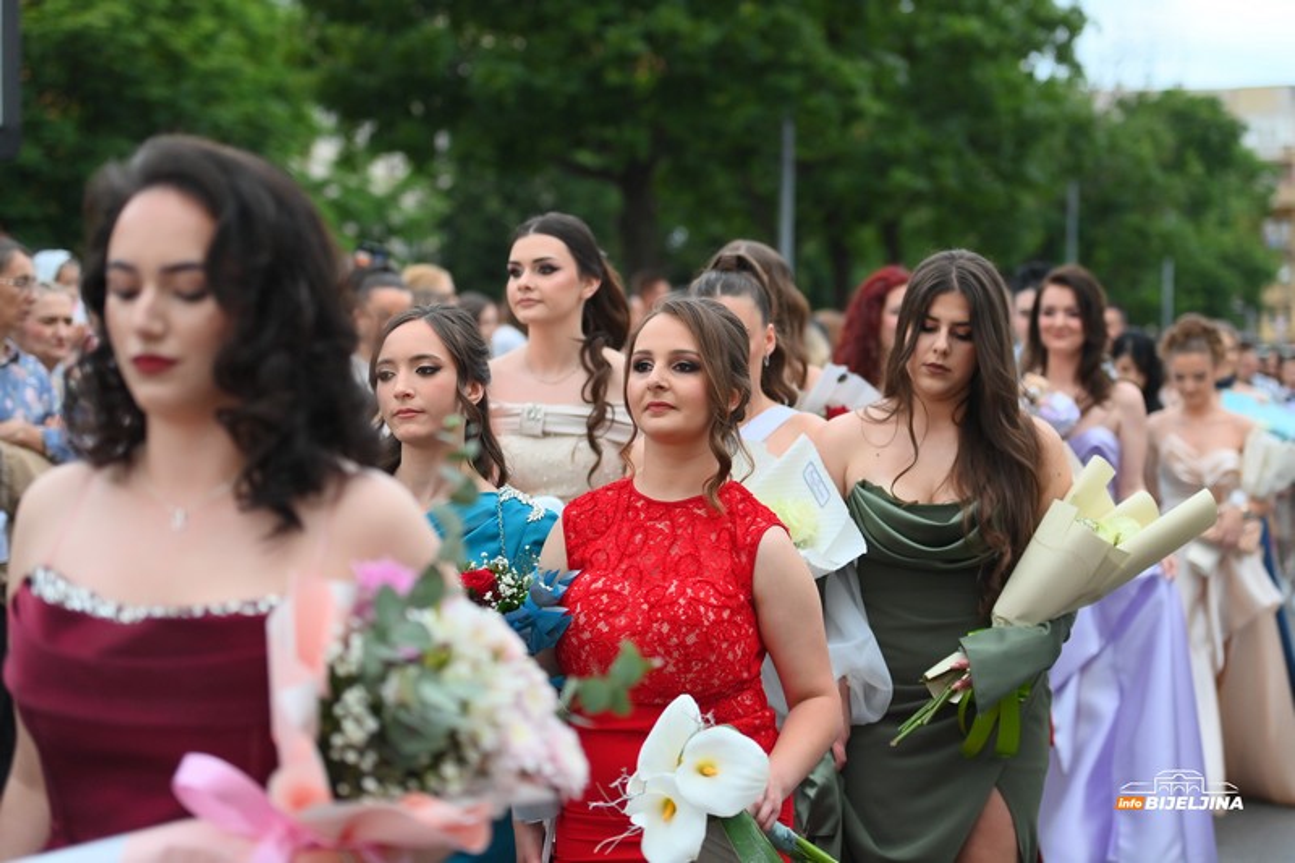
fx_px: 2517
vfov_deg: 19.4
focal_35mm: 70
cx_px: 648
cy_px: 432
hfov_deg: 28.8
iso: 1600
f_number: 2.8
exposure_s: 1/800
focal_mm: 70
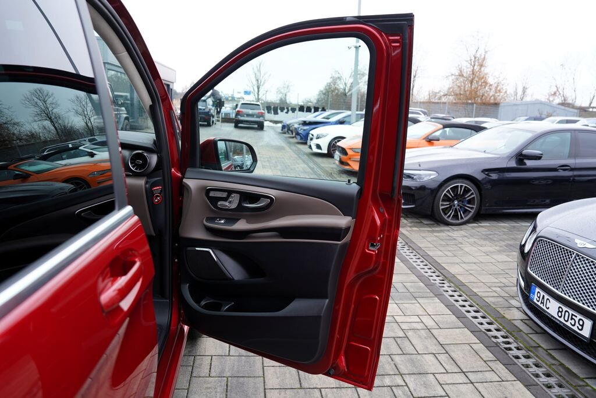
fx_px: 397
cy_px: 199
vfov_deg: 53.1
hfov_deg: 73.7
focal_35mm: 24
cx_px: 298
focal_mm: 24
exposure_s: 1/50
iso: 100
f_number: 4
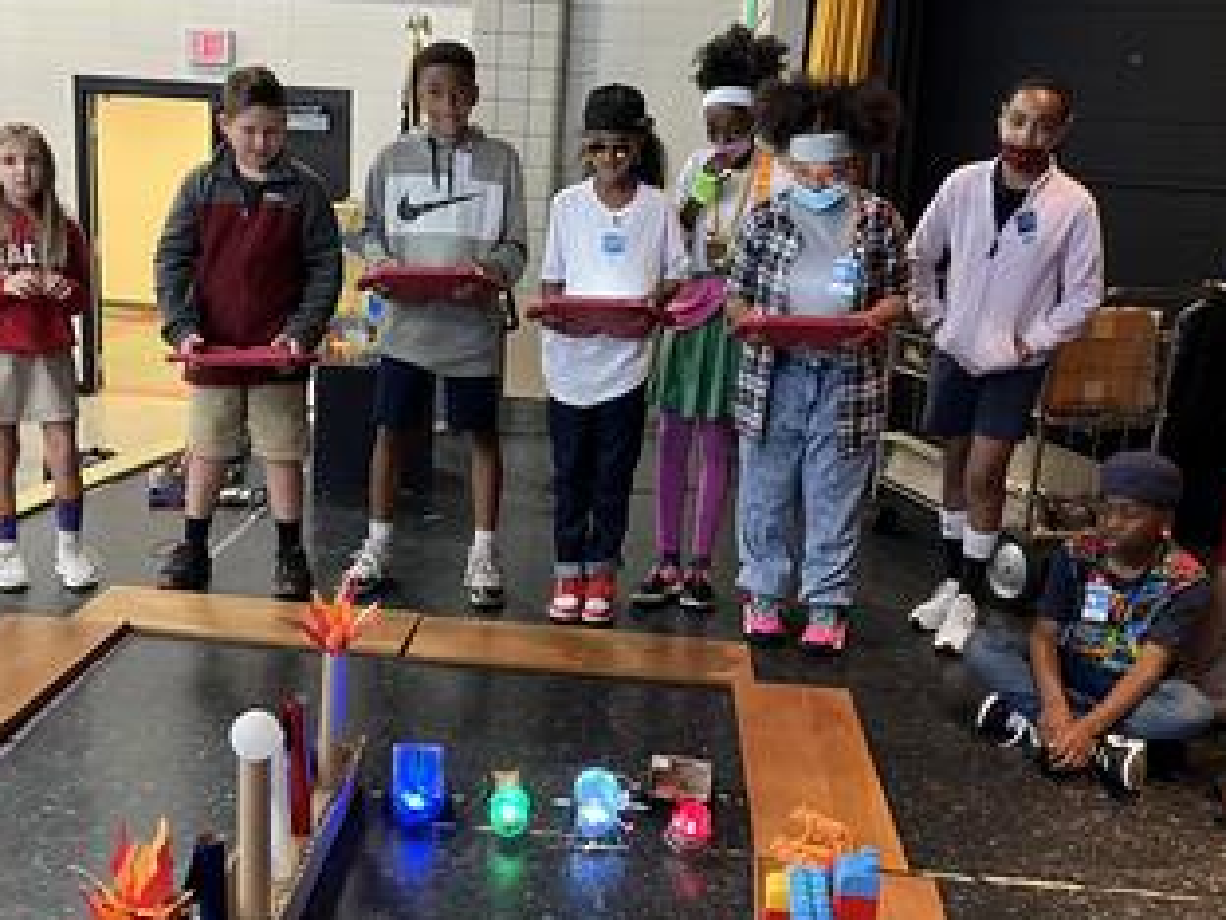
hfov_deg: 46.6
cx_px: 519
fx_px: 1417
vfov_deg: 36.0
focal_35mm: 40
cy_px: 484
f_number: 1.5
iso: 400
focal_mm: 5.7
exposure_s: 1/60
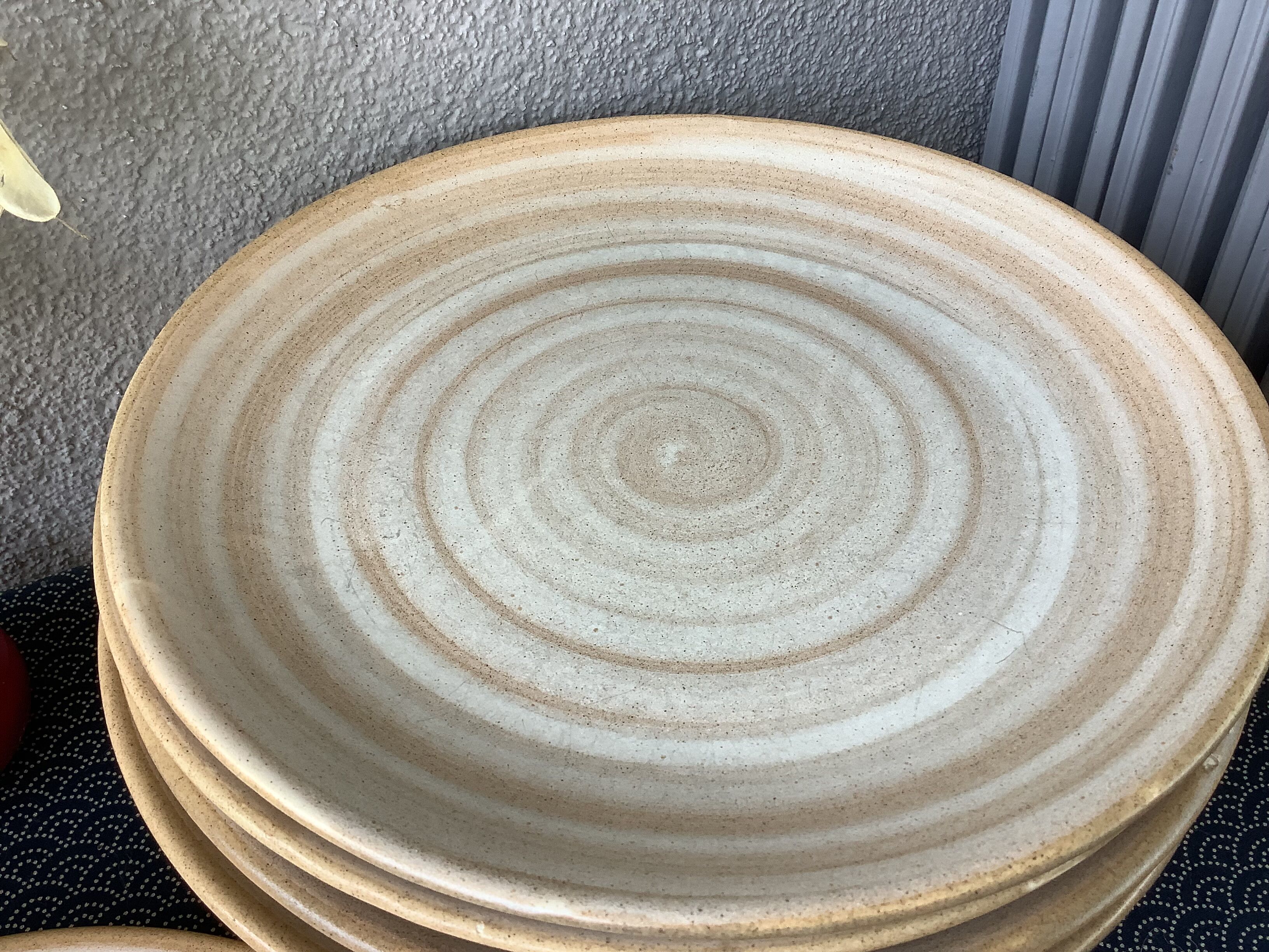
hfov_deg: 58.4
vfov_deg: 45.4
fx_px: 1136
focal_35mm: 31
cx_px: 634
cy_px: 476
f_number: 2.4
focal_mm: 3.3
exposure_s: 1/60
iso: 50
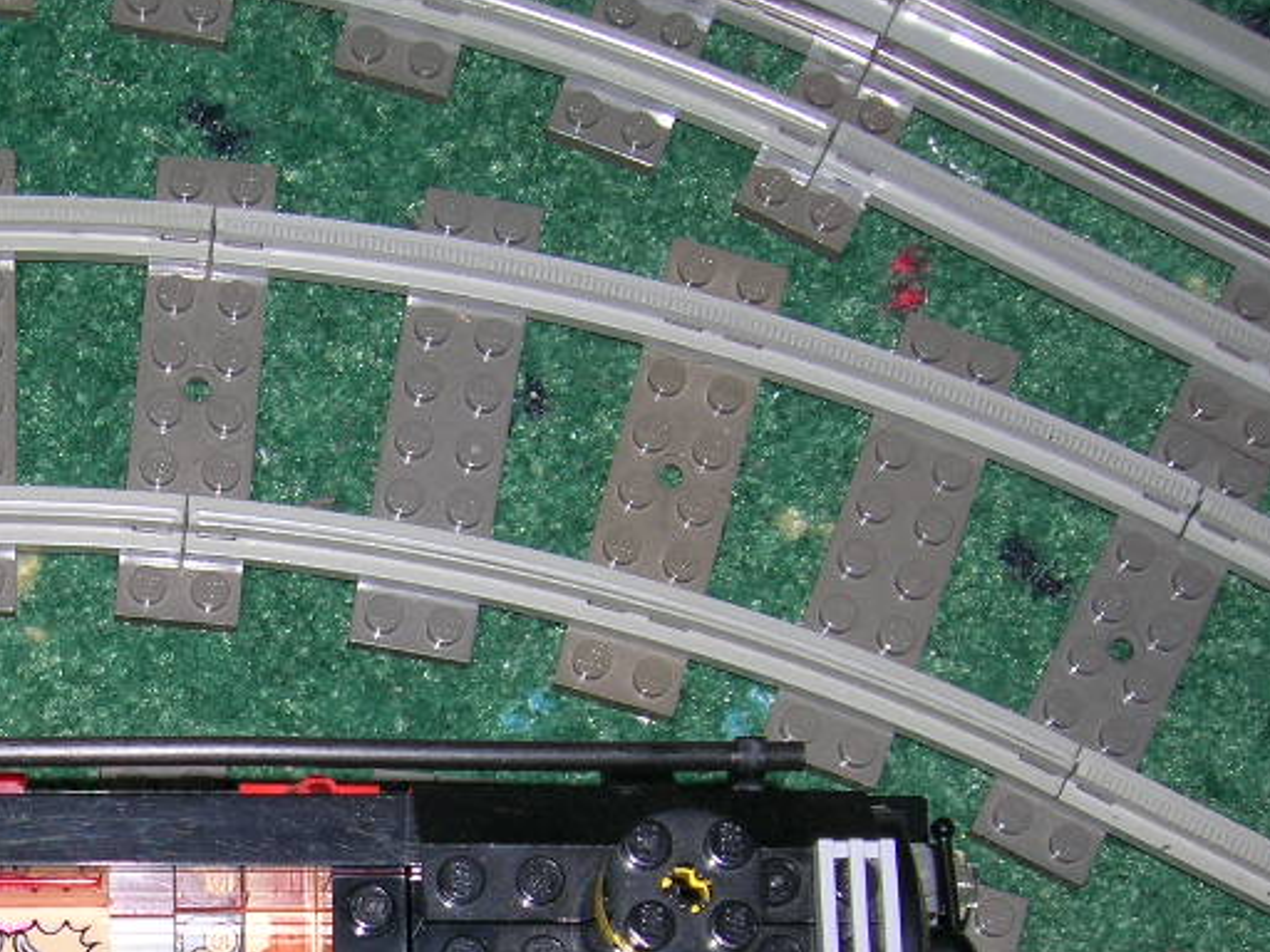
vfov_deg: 17.3
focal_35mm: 84
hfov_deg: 22.6
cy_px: 897
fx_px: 3082
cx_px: 97
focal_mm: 7
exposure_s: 1/60.1
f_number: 3.1
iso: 50
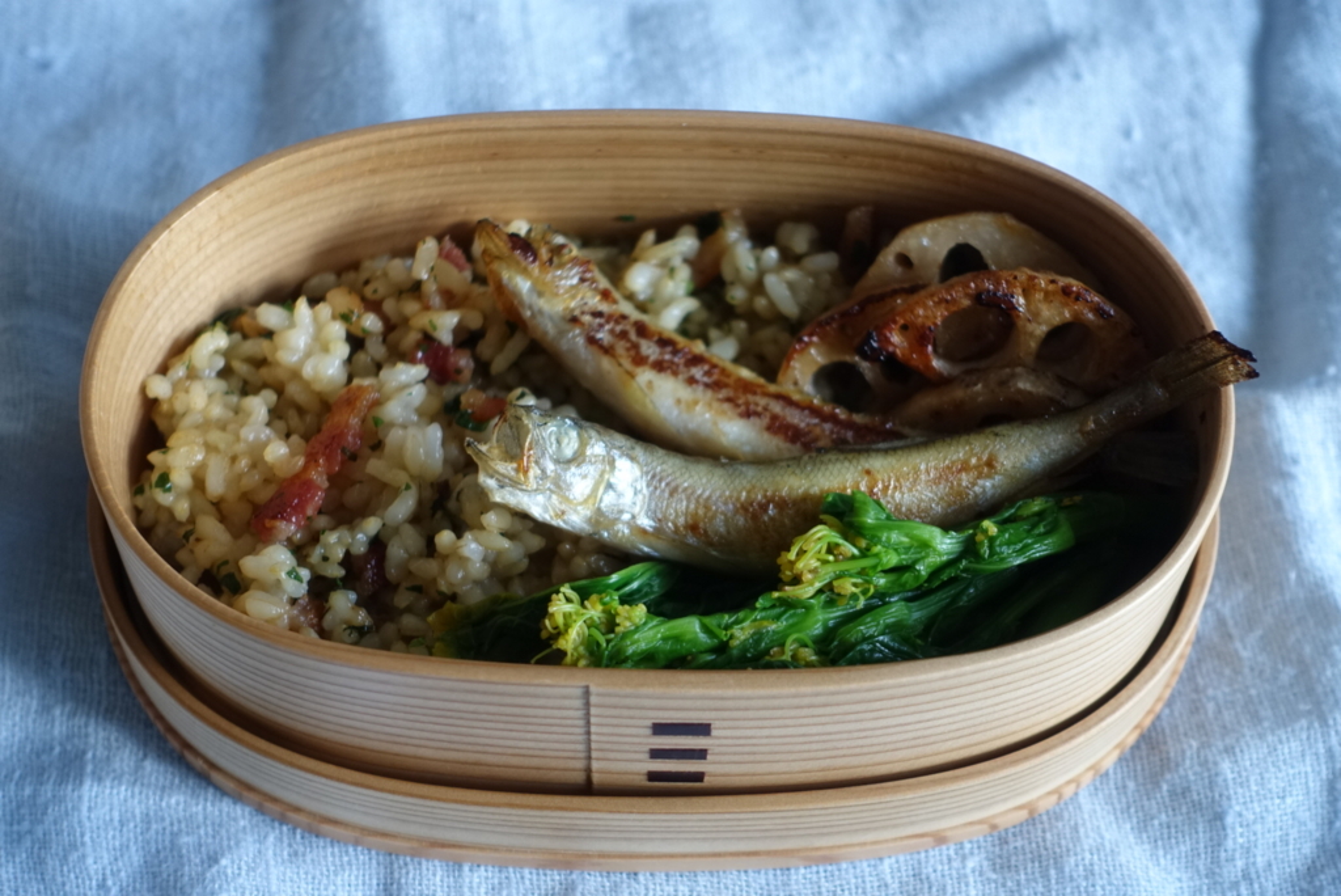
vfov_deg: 19.5
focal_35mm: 70
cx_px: 670
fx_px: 2609
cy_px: 448
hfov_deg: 28.8
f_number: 2.8
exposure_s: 1/80
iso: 400
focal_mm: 25.7
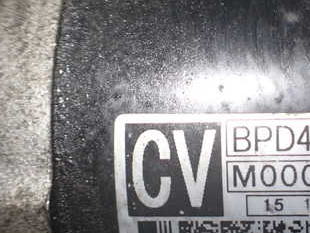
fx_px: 520
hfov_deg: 31.7
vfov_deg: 25.3
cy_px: 128
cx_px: 276
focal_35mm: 58
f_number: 2.3
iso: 320
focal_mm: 5.4
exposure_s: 1/125
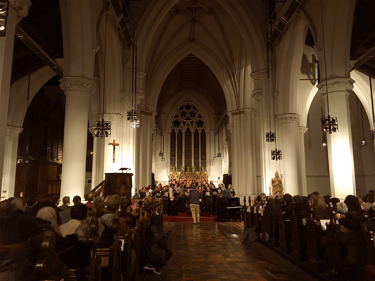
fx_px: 314
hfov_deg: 61.7
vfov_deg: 48.2
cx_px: 188
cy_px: 140
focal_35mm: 29
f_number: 2.2
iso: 250
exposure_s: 1/33
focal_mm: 4.15
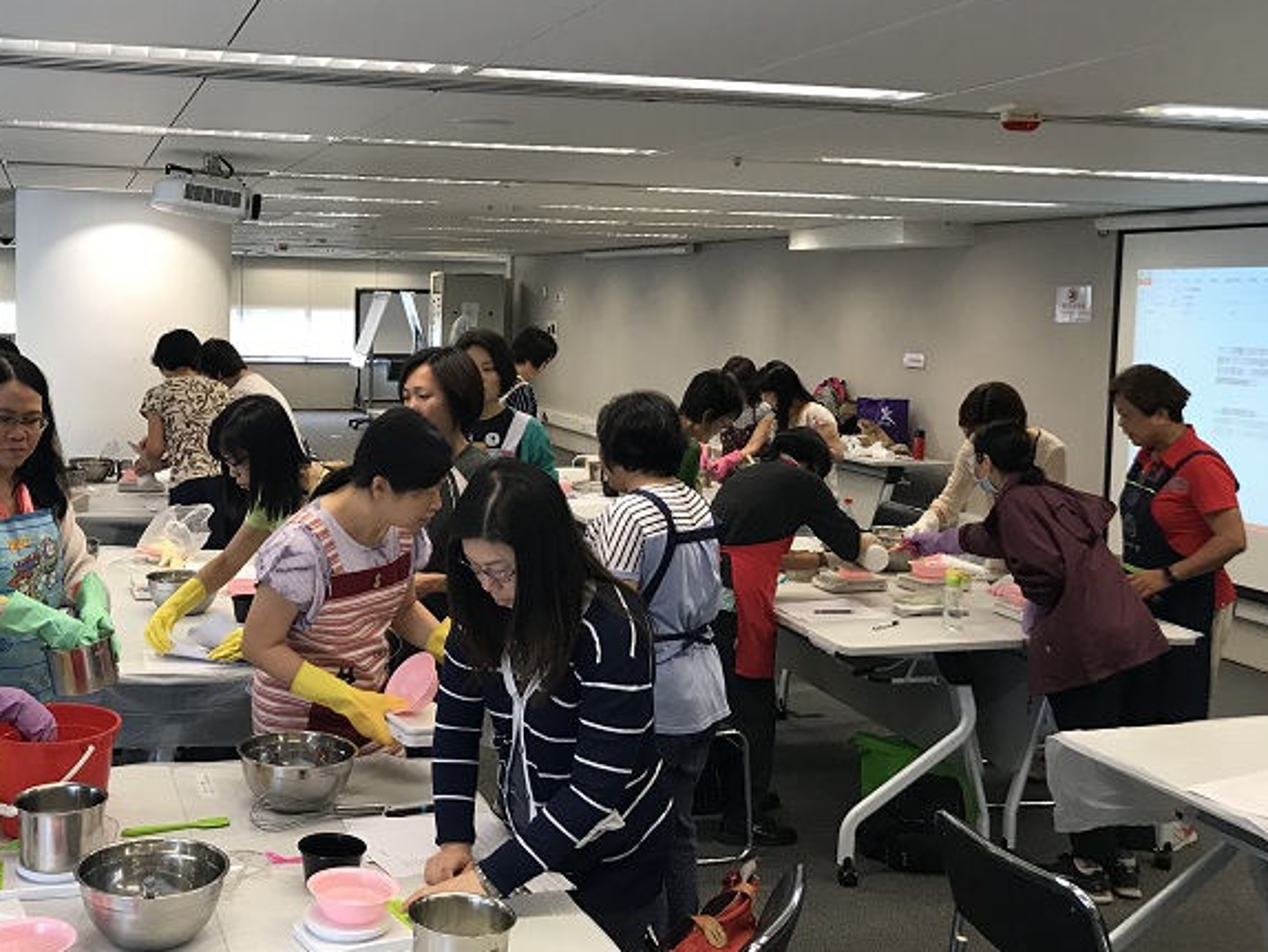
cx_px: 391
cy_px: 402
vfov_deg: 36.8
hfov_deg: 46.8
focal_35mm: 39
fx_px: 1429
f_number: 1.8
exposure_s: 1/33
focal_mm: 3.99
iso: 32
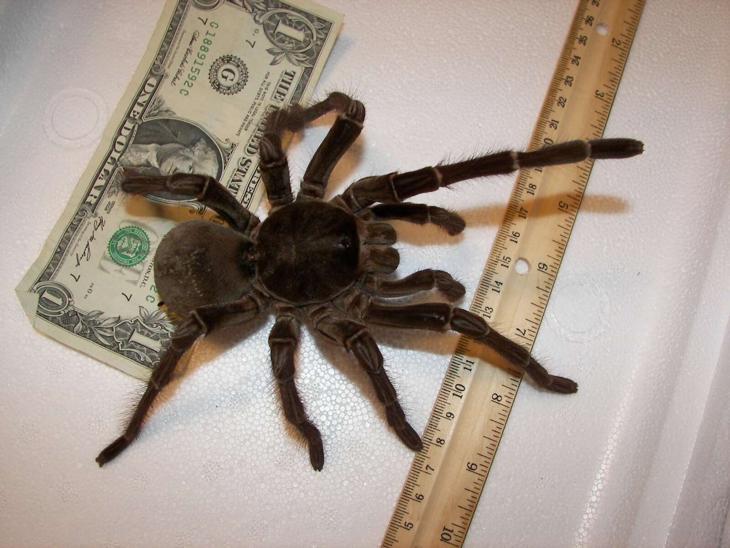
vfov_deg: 39.7
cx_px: 365
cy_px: 274
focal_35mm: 36
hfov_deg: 51.4
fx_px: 759
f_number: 2.8
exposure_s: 1/30
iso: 100
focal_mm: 6
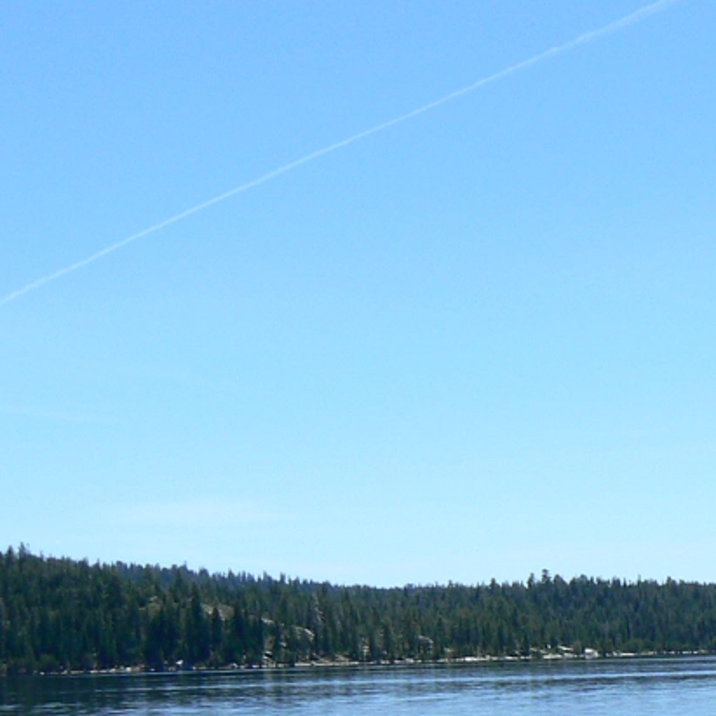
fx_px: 2176
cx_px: 948
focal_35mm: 93
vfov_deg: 18.1
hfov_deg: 17.5
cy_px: 768
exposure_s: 1/320
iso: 80
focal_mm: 6
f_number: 5.6
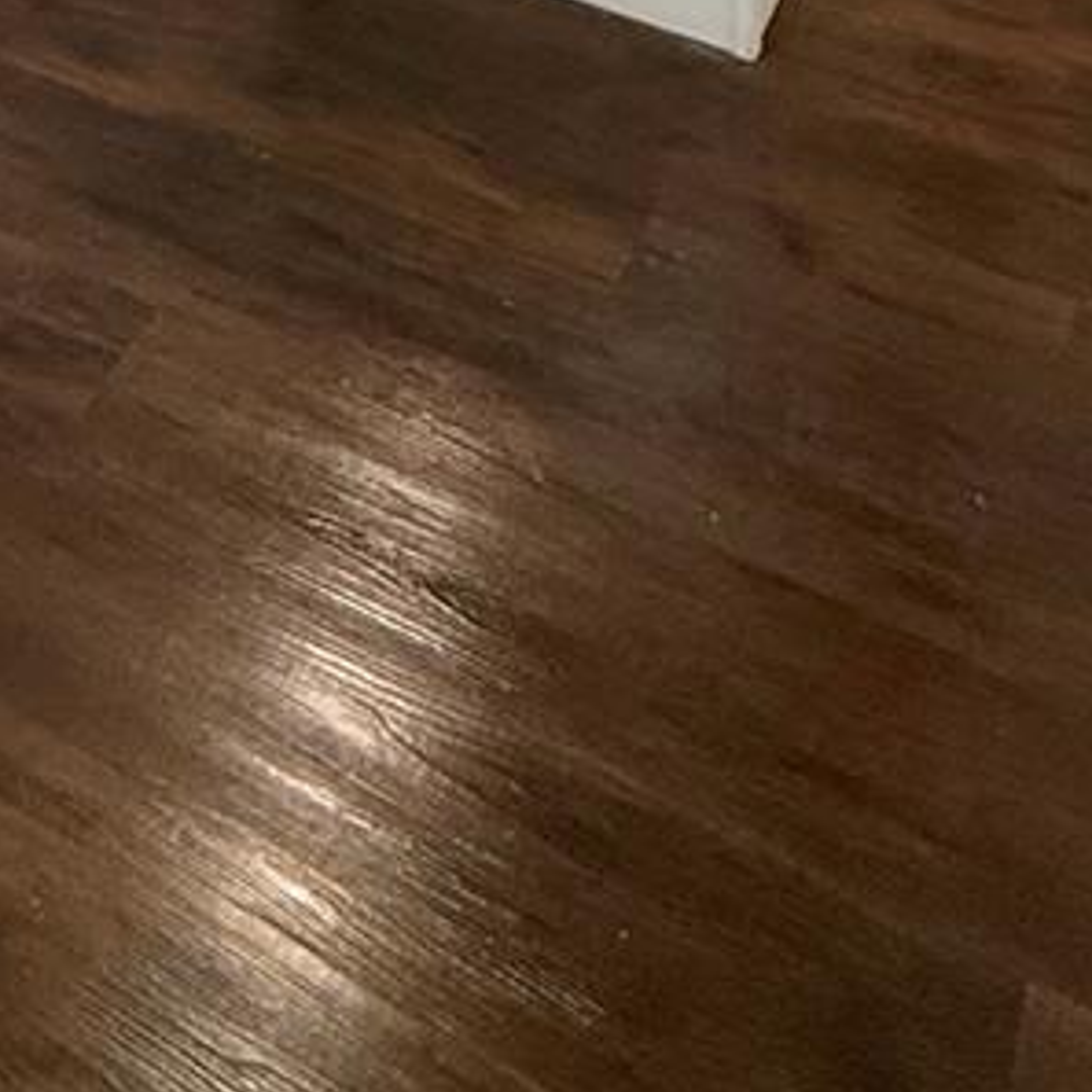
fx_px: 1785
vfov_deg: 19.1
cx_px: 522
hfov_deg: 34.0
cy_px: -1107
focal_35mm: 50
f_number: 2.2
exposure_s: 1/120
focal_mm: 2.22
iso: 160
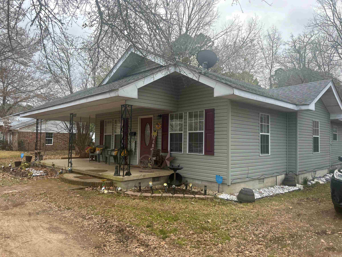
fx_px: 257
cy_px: 128
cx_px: 171
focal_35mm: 26
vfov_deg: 53.1
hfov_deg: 67.3
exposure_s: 1/696
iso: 50
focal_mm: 5.7
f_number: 1.5
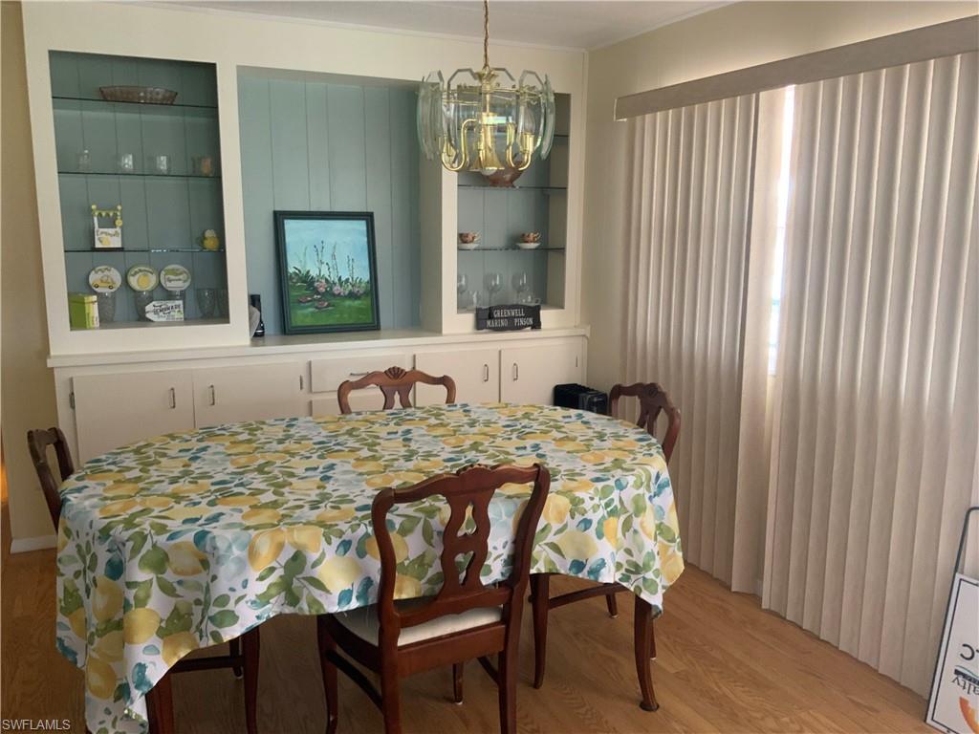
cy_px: 367
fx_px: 820
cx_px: 490
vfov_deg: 48.2
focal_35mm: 29
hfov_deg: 61.7
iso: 160
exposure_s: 1/60
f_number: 1.8
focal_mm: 3
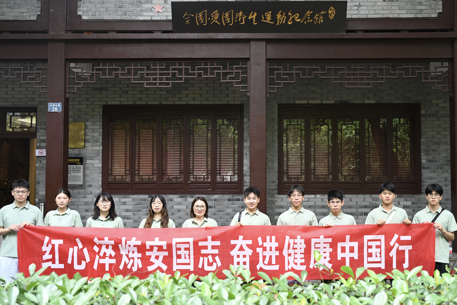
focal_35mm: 37
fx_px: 470
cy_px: 152
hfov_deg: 51.9
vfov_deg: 35.9
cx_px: 228
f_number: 4
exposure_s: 1/200
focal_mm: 37
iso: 400
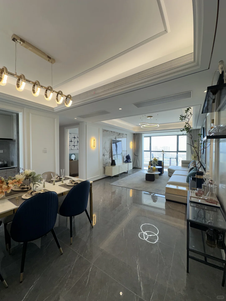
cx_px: 113
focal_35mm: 14
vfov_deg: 102.1
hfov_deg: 85.7
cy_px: 150
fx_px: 122
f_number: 2.2
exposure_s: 1/100
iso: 40
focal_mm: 2.22
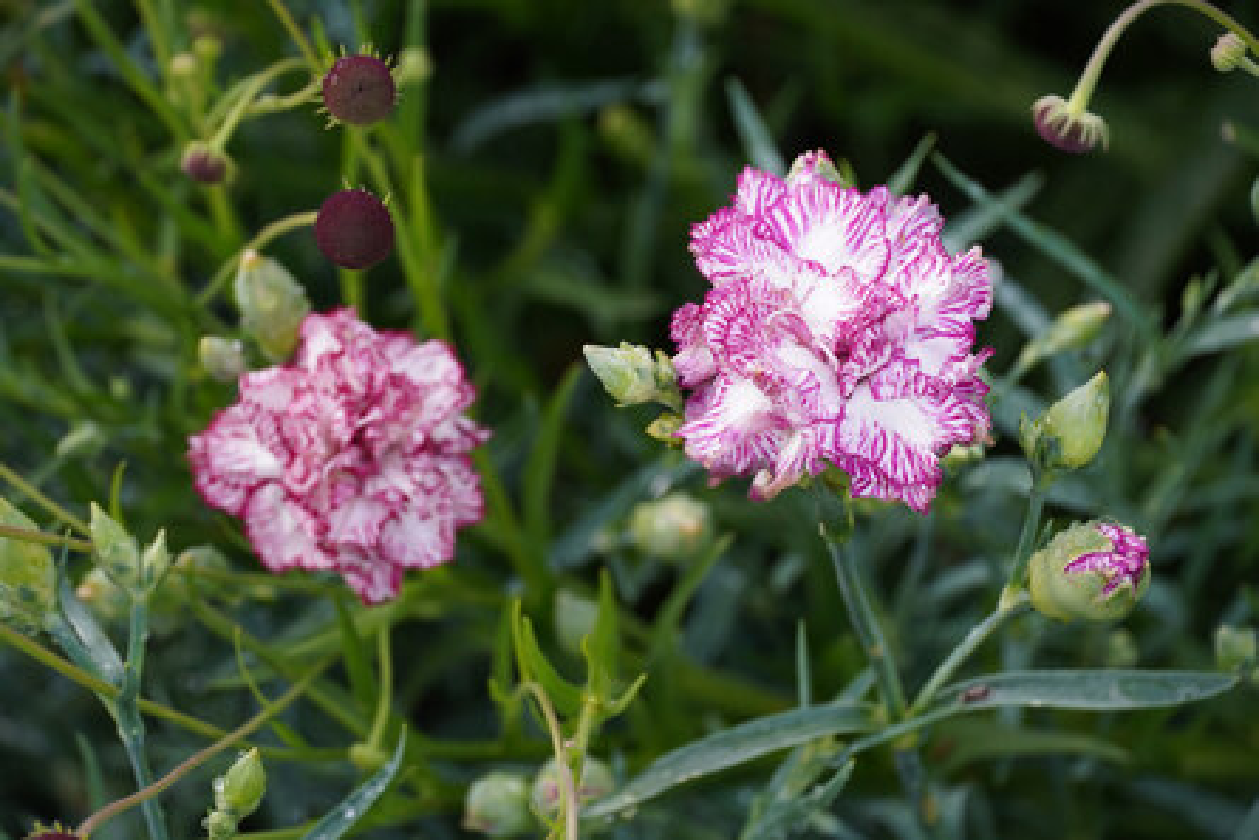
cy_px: 420
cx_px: 630
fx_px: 4880
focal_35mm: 140
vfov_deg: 9.8
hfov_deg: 14.7
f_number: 5.6
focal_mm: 93
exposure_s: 1/160
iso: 320
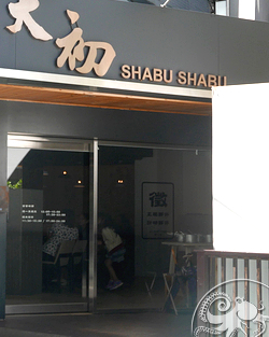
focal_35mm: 80
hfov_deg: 18.2
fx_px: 797
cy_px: 154
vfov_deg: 23.9
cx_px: -54
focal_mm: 18.6
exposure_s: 1/250
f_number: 5.6
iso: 200
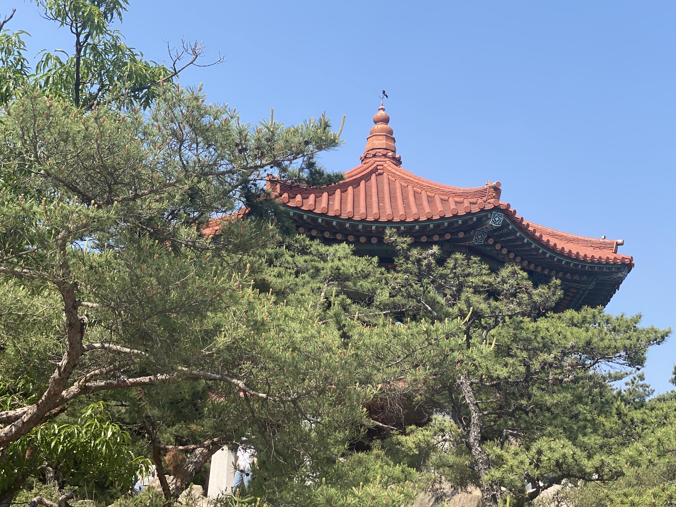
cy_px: 248
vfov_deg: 24.0
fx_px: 1191
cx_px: 371
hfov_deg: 31.7
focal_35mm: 61
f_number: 2
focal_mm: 6
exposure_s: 1/1043
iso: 20
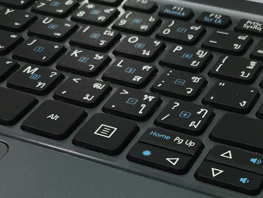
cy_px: 204
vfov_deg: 16.8
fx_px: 654
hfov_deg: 22.7
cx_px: 129
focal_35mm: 86
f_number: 2.2
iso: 100
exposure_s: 1/33
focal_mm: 4.15
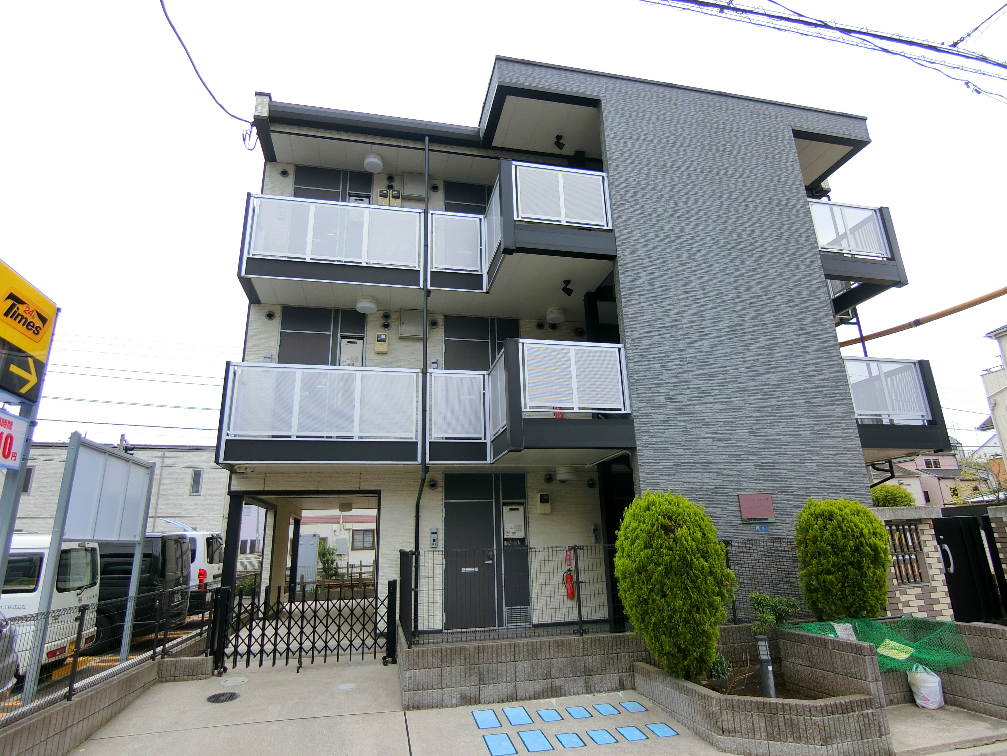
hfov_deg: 84.7
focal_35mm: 19
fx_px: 553
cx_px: 504
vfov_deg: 68.7
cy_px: 378
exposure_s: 1/320
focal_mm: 4.06
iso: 80
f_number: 2.7
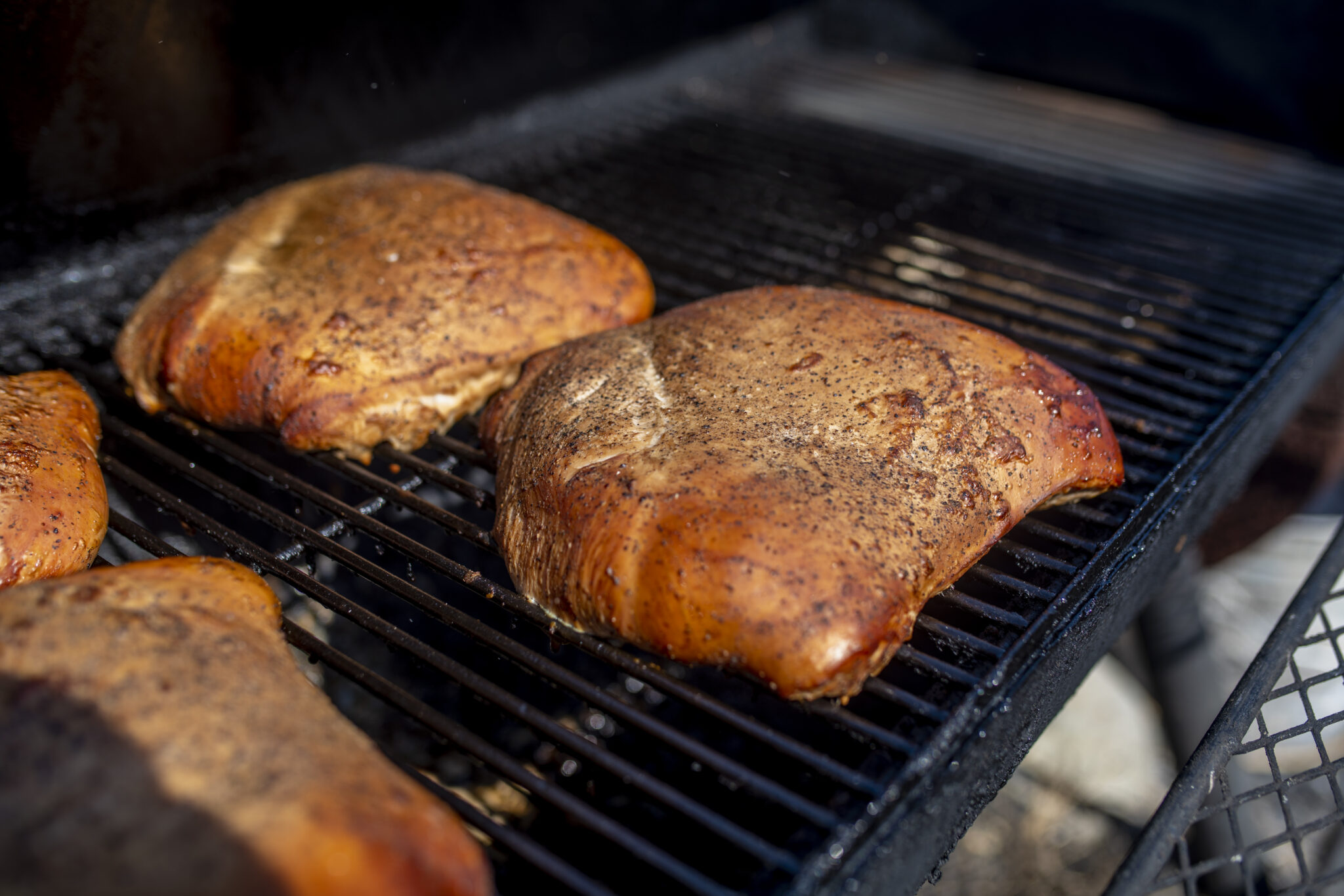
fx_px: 1307
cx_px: 672
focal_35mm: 35
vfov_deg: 37.9
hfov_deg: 54.4
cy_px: 448
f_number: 2.8
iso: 64
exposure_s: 1/500
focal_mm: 35
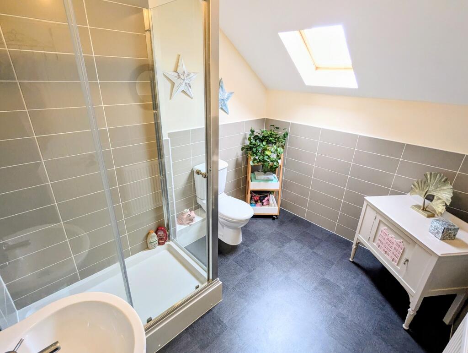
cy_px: 176
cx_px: 234
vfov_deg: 78.2
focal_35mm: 16
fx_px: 217
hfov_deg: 94.4
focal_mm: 2.35
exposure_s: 1/50
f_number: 2.2
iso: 322
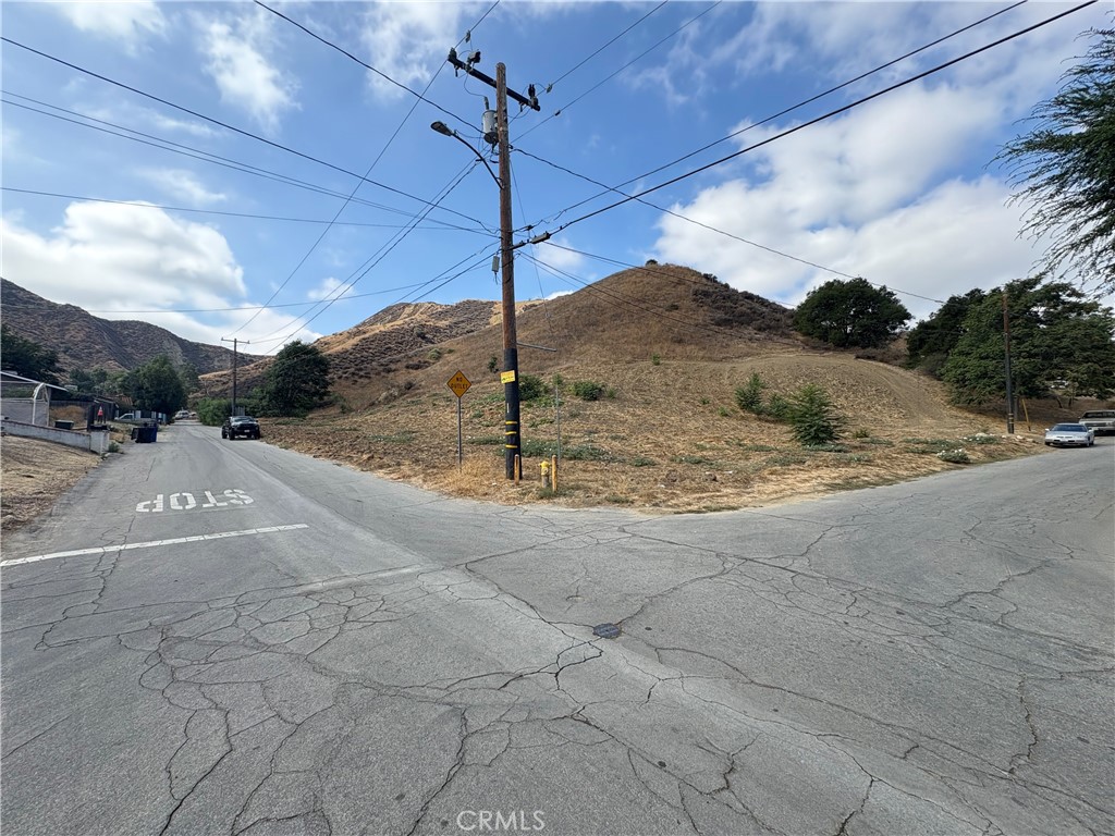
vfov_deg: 85.7
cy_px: 418
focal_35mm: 14
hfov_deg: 102.1
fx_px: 451
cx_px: 558
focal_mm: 2.22
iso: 50
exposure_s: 1/1160
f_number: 2.2
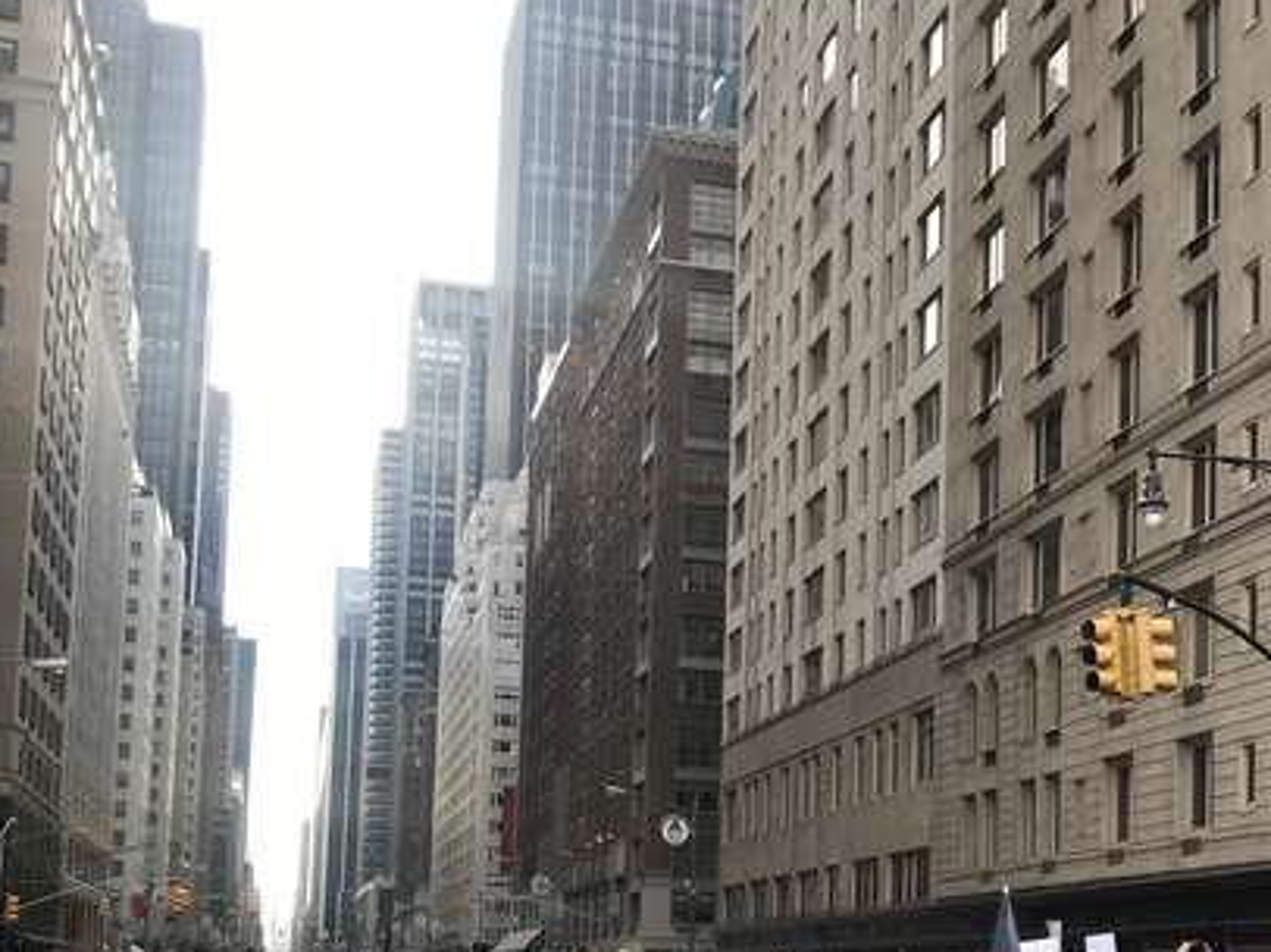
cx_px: 920
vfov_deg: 26.7
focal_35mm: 53
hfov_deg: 35.5
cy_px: 817
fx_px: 1945
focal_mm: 3.99
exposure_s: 1/239
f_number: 1.8
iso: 20
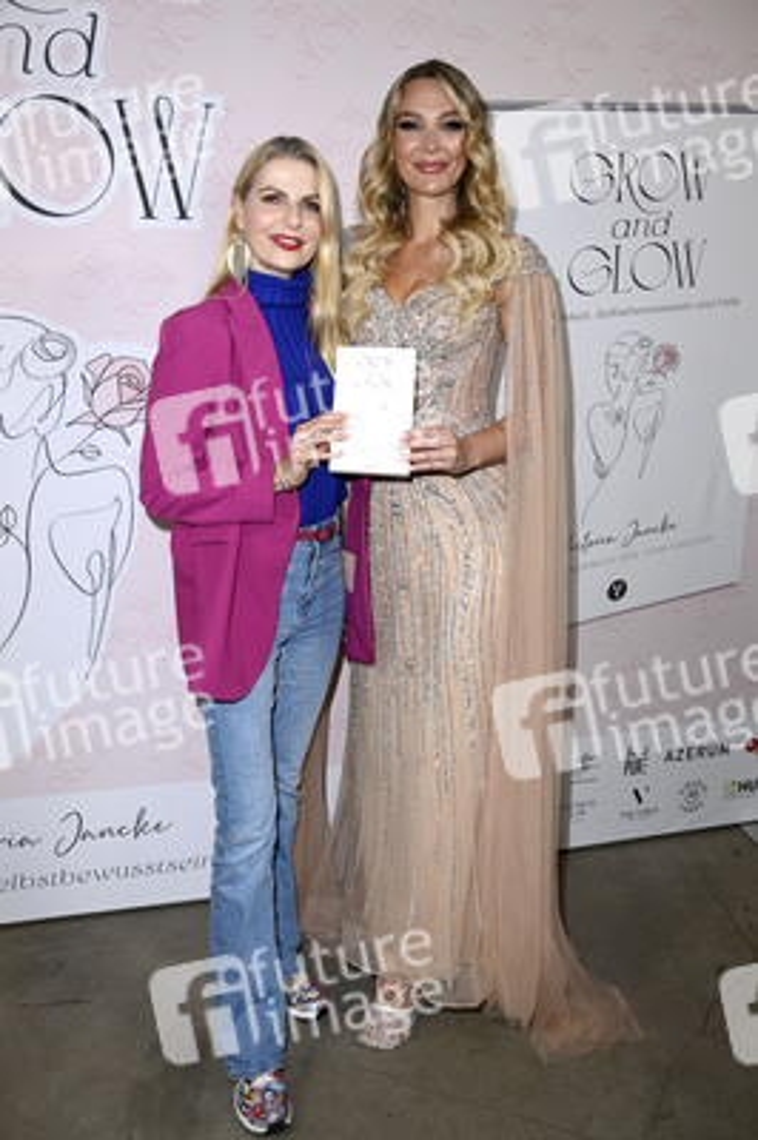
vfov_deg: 58.8
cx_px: 379
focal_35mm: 32
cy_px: 570
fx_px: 1012
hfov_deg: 41.0
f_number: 4.5
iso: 640
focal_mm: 32
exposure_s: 1/250
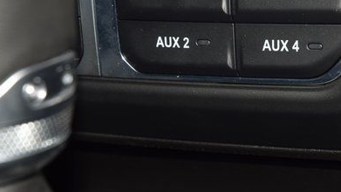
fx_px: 1628
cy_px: 12
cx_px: 240
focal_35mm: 180
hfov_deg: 11.9
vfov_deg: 6.7
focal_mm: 70
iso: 100
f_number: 8
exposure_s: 1/125
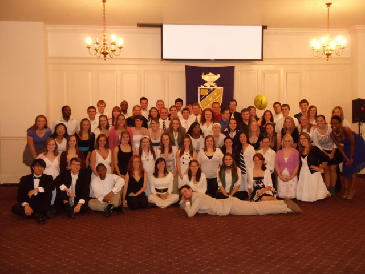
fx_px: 527
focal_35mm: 50
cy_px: 137
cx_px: 182
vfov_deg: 29.1
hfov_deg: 38.2
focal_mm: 6.81
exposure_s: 1/30
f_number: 3.7
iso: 800
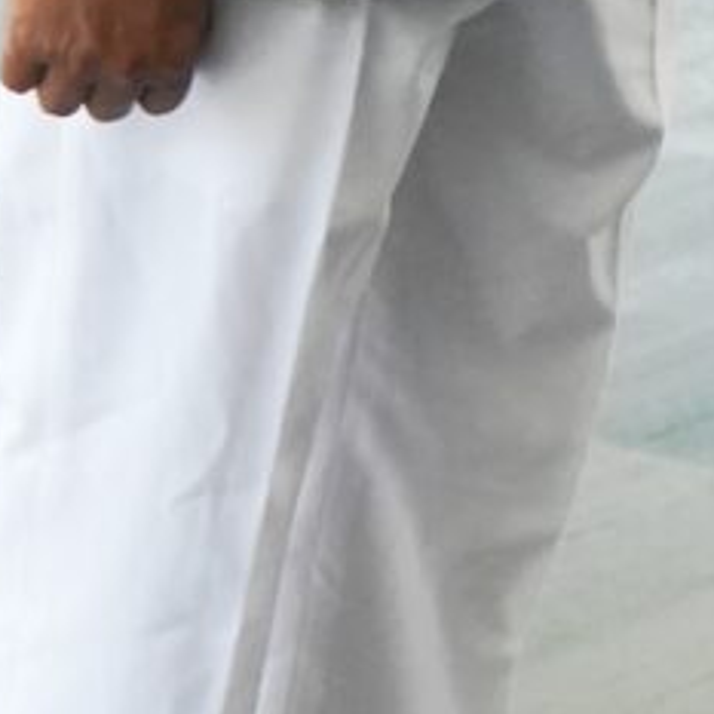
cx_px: -585
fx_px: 8284
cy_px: -565
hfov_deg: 4.9
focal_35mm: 355
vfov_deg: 4.9
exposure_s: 1/1250
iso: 3200
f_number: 4
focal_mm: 38
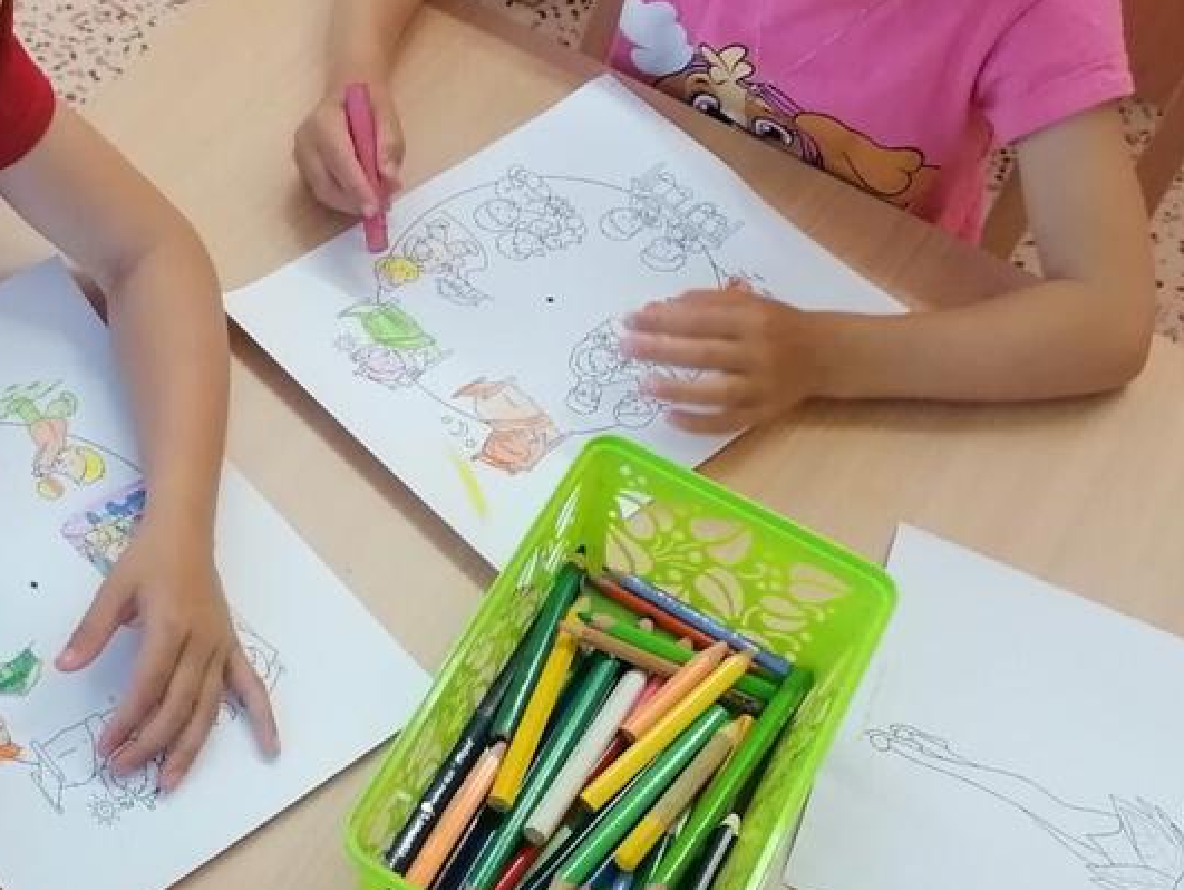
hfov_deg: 27.6
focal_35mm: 68
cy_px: 326
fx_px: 2327
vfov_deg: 21.6
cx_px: 149
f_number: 1.8
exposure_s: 1/100
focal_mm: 4.75
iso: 320
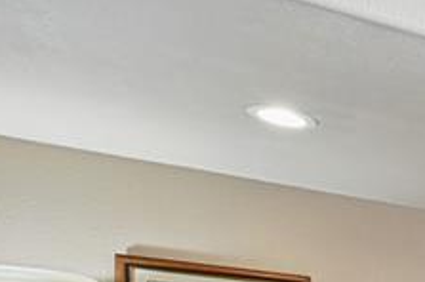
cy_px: 478
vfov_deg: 16.9
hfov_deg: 17.5
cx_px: 905
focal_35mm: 69
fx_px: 813
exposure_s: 1/4
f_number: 11
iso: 800
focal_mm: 15
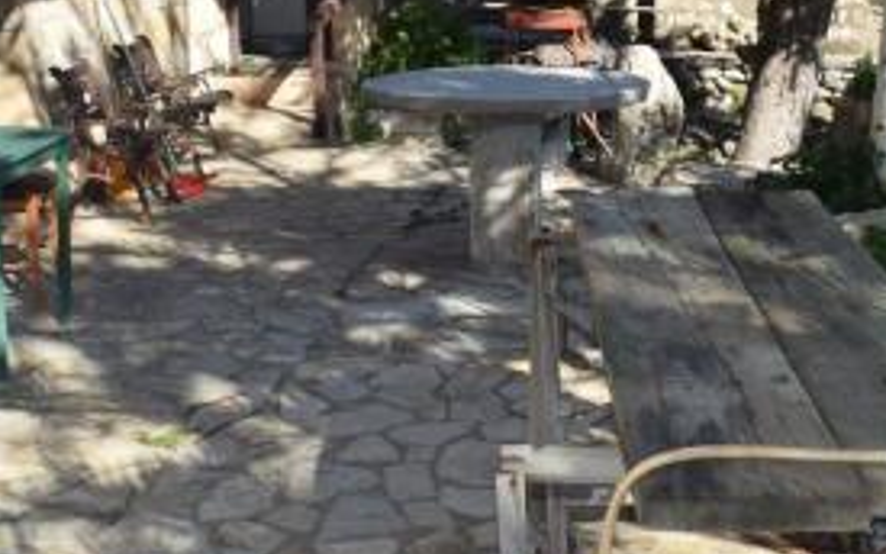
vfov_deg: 21.1
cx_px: 403
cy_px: 130
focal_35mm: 61
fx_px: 1470
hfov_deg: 33.5
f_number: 9
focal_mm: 23
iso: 100
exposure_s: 1/200
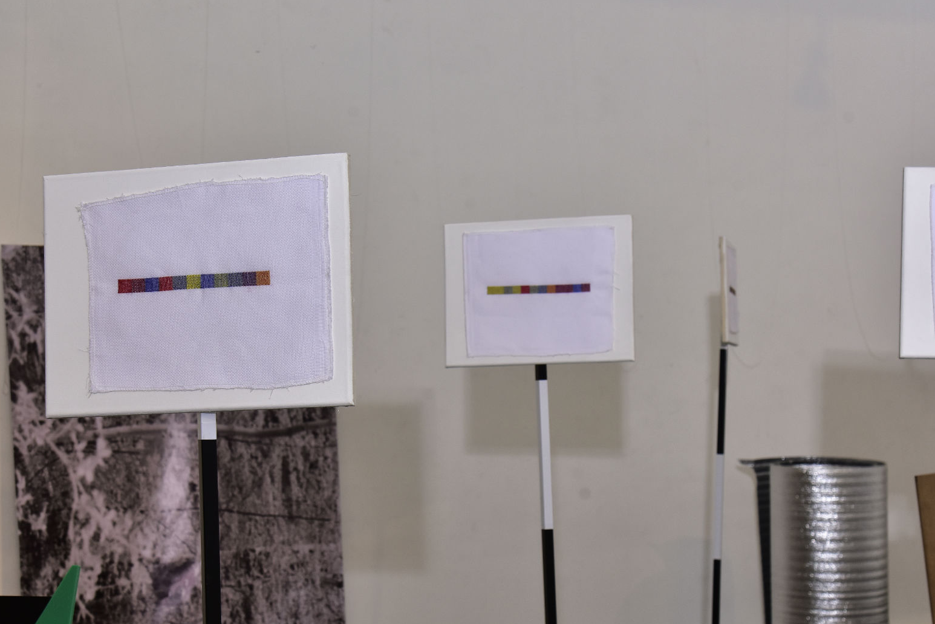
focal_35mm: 74
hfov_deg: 27.3
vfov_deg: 18.4
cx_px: 472
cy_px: 350
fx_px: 1923
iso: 400
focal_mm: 52
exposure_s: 1/100
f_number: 8
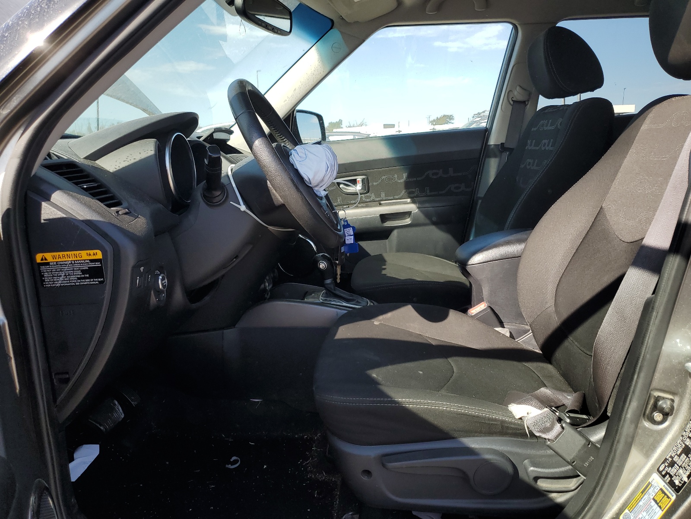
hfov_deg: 67.3
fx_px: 519
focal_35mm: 26
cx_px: 346
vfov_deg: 53.1
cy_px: 260
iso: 50
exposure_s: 1/1000
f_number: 1.5
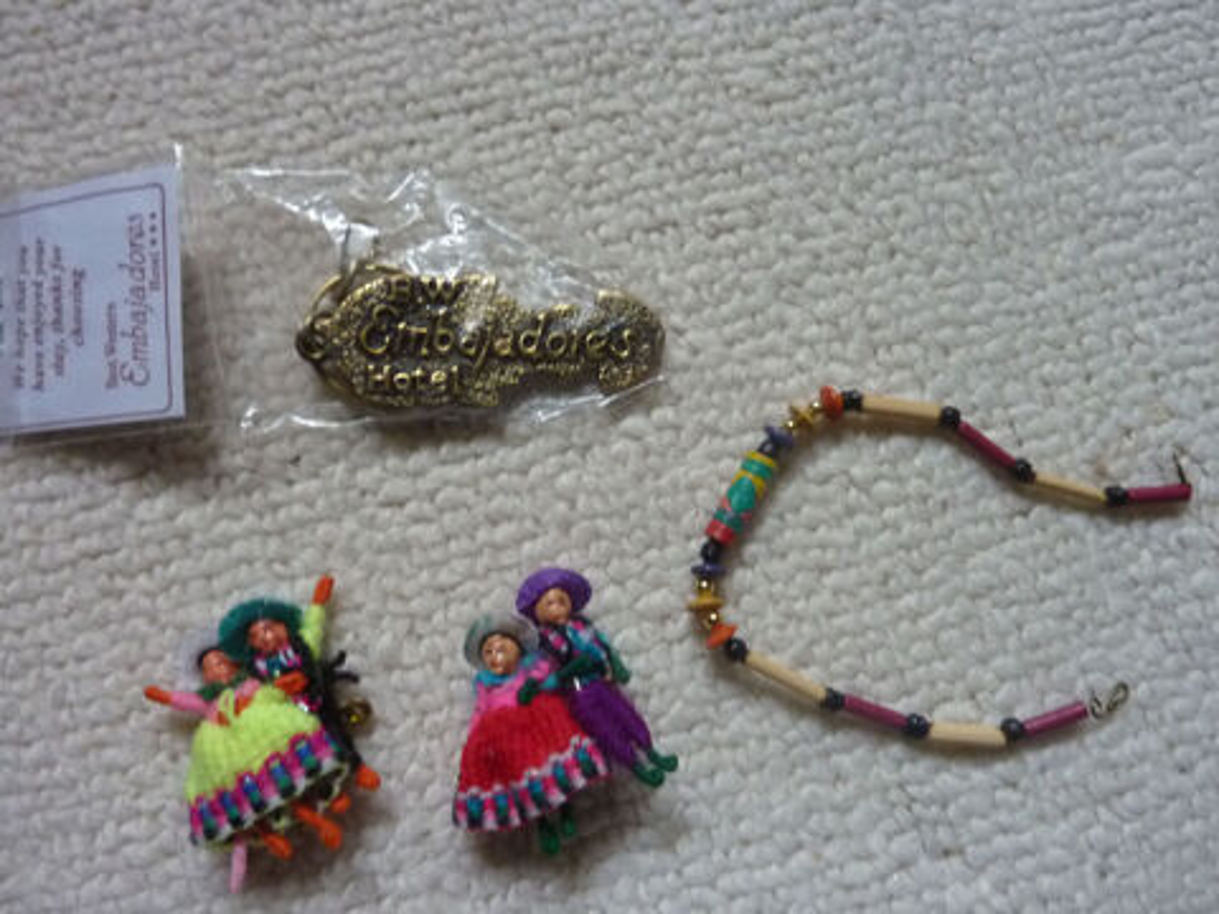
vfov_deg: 54.9
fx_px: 880
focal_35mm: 25
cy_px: 457
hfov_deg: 69.4
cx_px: 610
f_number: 3.3
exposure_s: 1/13
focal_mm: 4.1
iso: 400
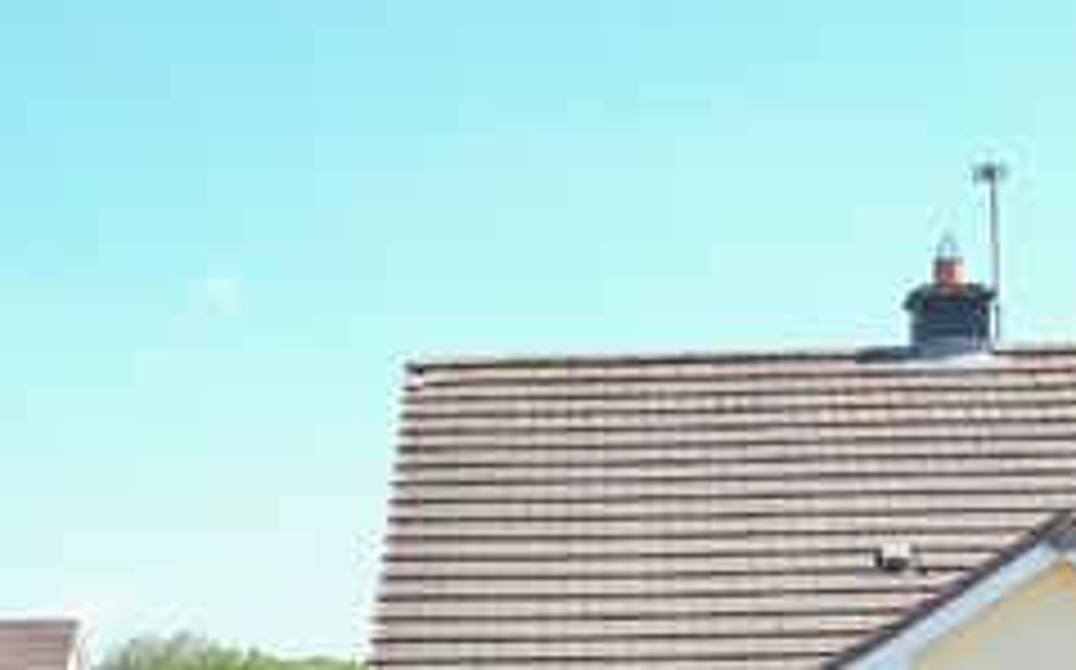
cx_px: 387
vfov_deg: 14.3
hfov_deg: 24.0
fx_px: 2520
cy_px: 962
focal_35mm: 86
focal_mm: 10.26
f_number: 5
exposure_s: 1/200
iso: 100
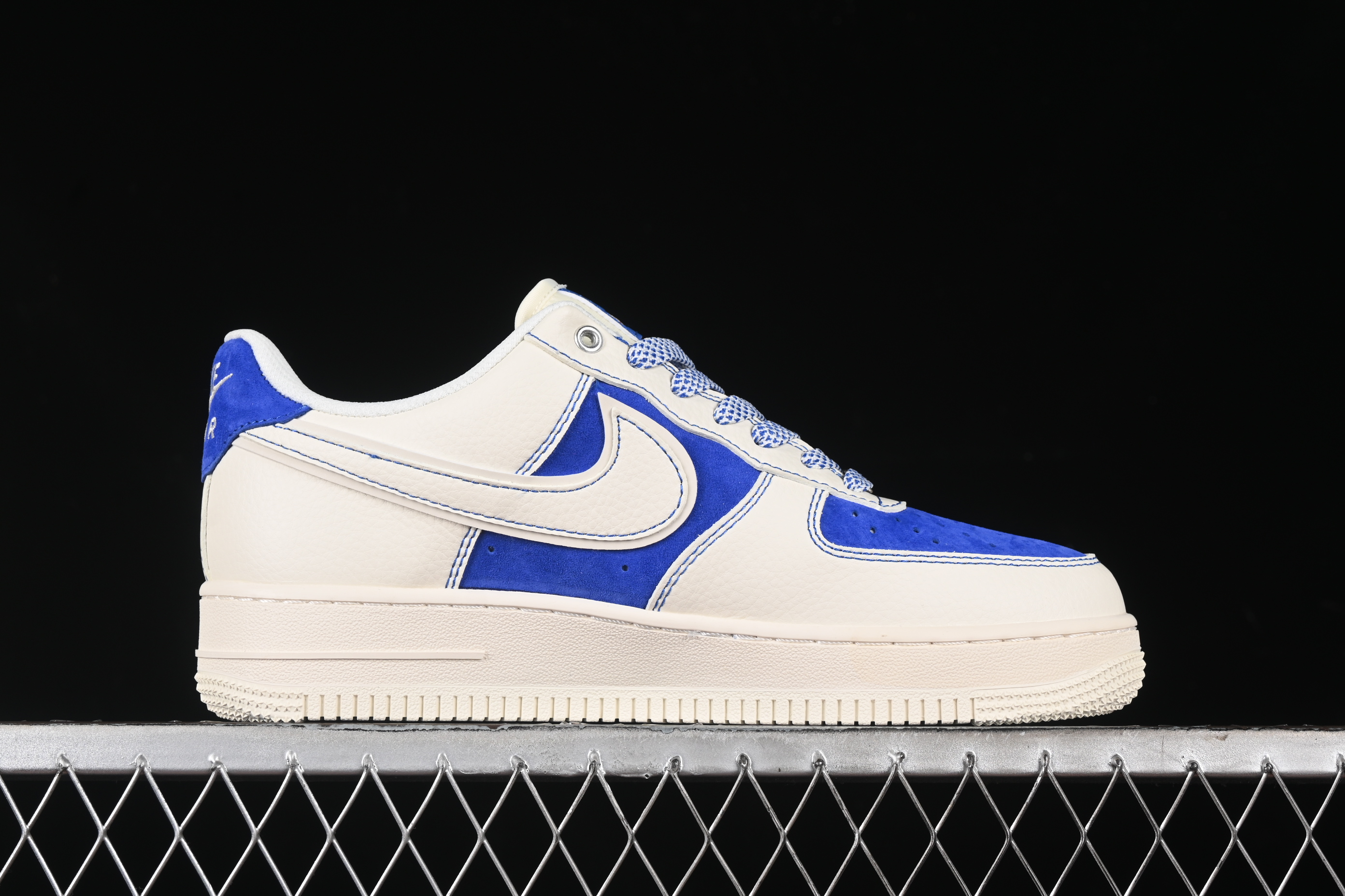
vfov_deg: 18.2
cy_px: 448
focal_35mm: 75
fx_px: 2802
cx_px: 672
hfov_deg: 27.0
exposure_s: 1/80
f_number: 8
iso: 160
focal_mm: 50
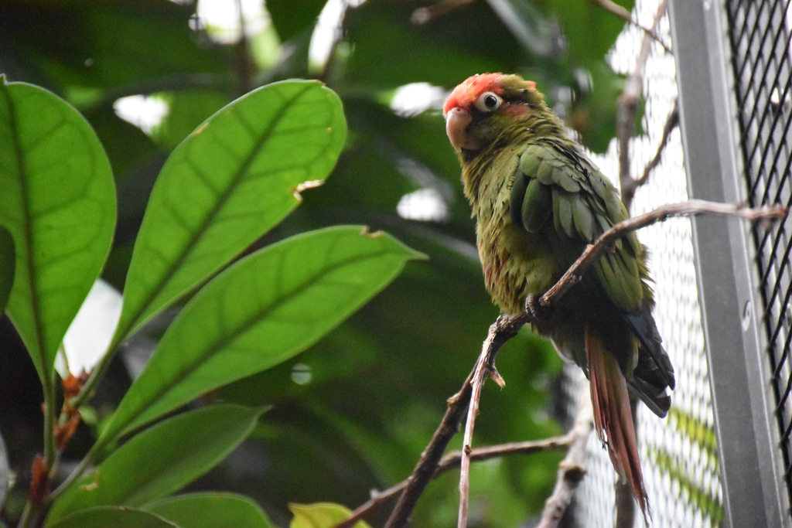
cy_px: 264
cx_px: 396
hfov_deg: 9.8
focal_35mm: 210
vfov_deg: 6.5
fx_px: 4620
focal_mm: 140
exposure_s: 1/400
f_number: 5.6
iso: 12800
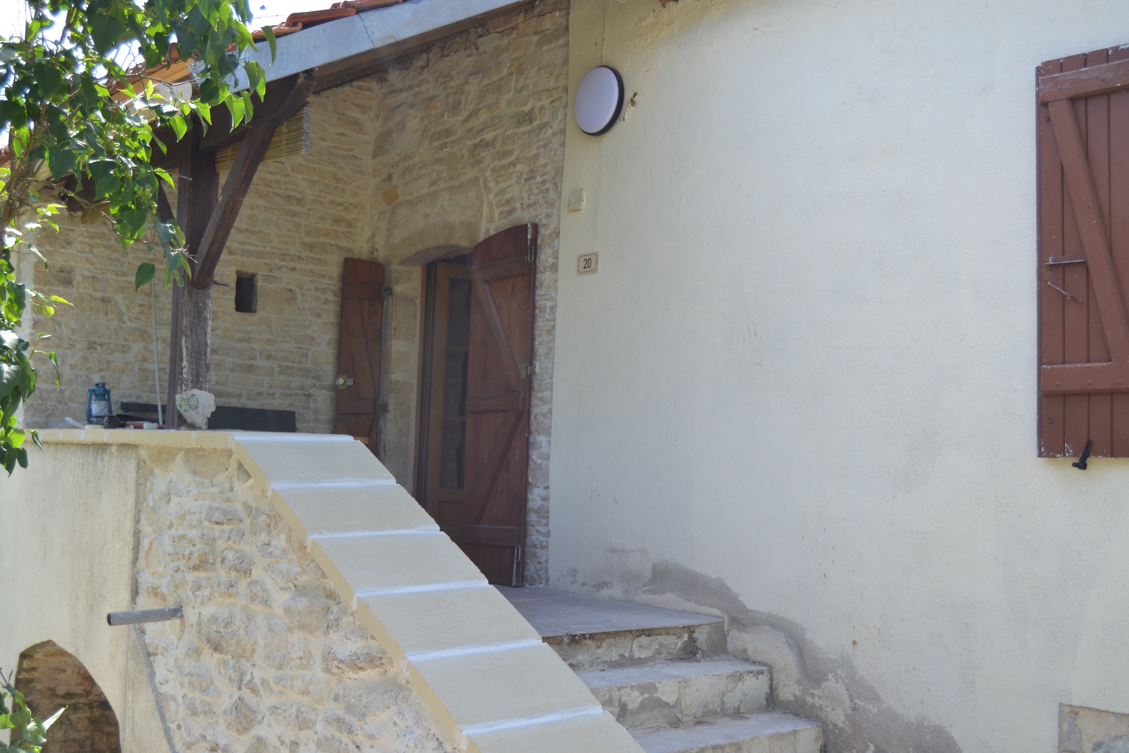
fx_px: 1223
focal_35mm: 39
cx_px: 564
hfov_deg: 49.6
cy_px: 376
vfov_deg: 34.2
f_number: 4
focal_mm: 26
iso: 100
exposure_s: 1/200
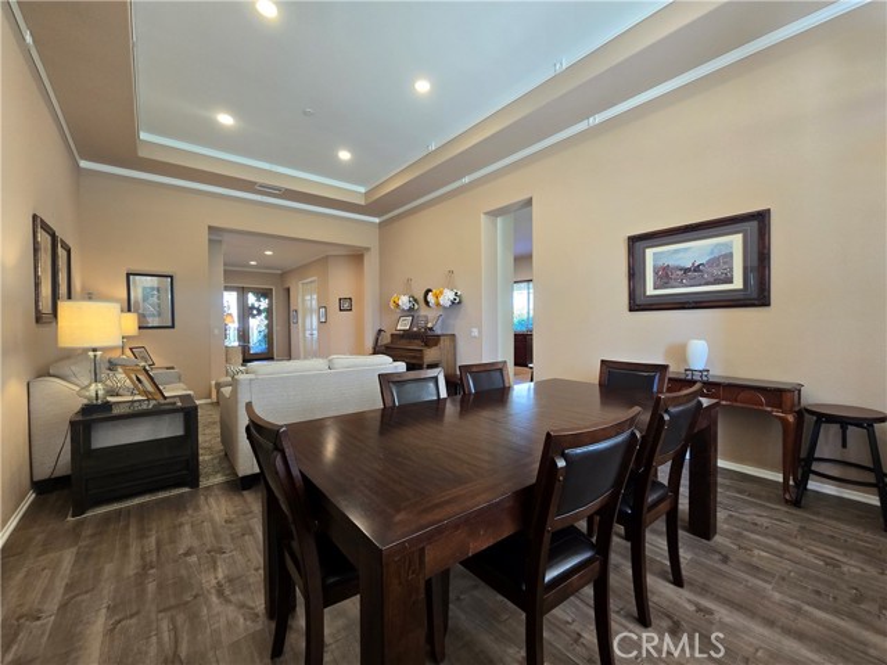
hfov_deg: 106.2
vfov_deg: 89.9
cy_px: 332
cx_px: 444
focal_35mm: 13
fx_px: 333
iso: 200
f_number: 2.2
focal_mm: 2.2
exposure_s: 1/60
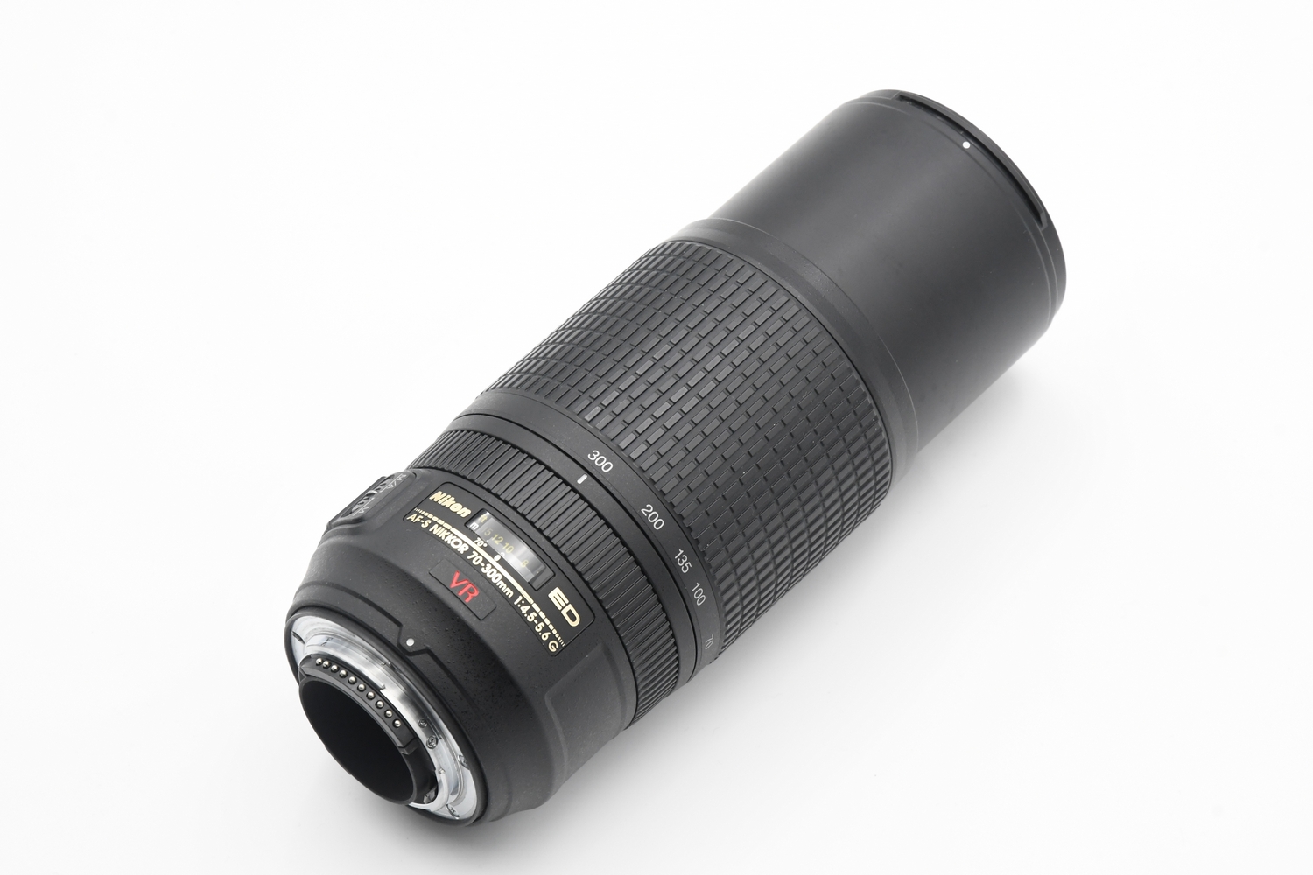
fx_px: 4376
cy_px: 438
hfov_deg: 17.1
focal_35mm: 120
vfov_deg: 11.4
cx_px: 656
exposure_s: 1/100
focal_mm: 80
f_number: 11
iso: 1600
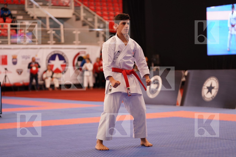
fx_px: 597
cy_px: 78
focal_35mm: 91
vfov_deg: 15.0
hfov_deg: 22.4
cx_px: 118
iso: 1000
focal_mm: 91
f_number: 2.8
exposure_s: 1/500
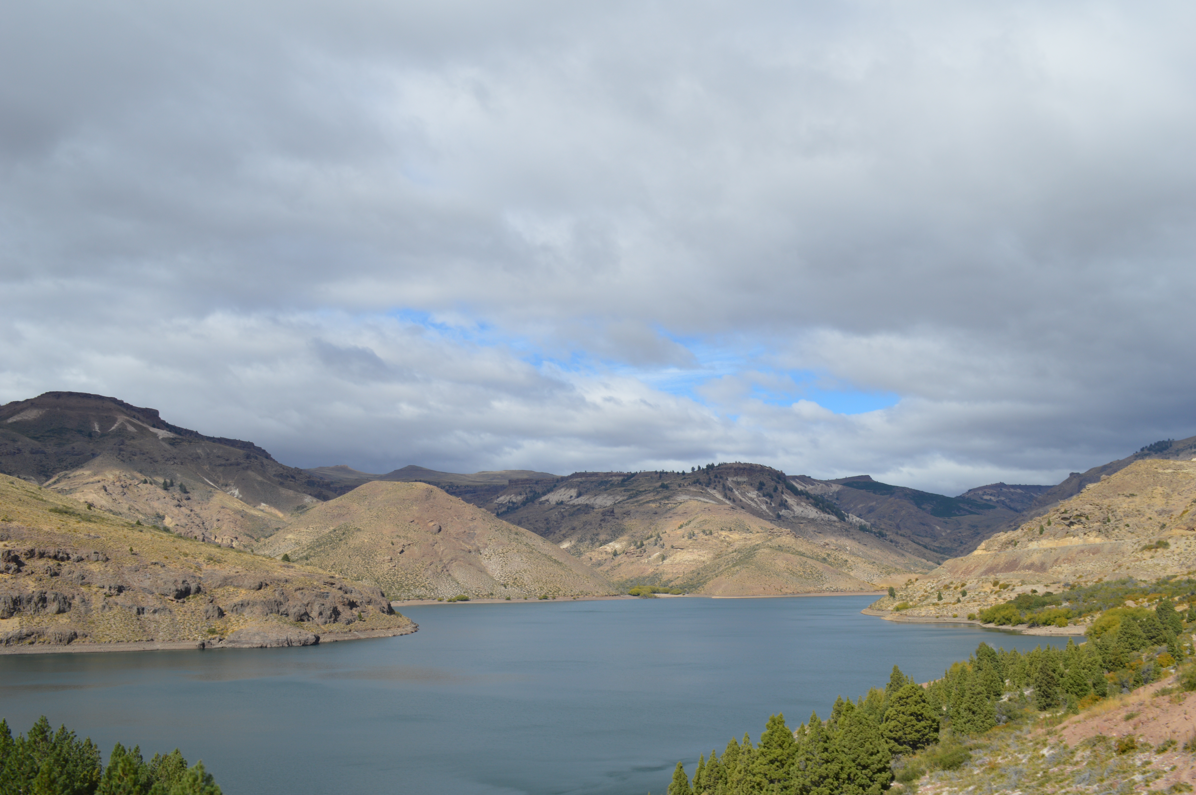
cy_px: 398
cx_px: 598
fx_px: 996
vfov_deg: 43.5
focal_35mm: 30
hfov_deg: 62.0
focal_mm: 20
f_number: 9
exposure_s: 1/320
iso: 100
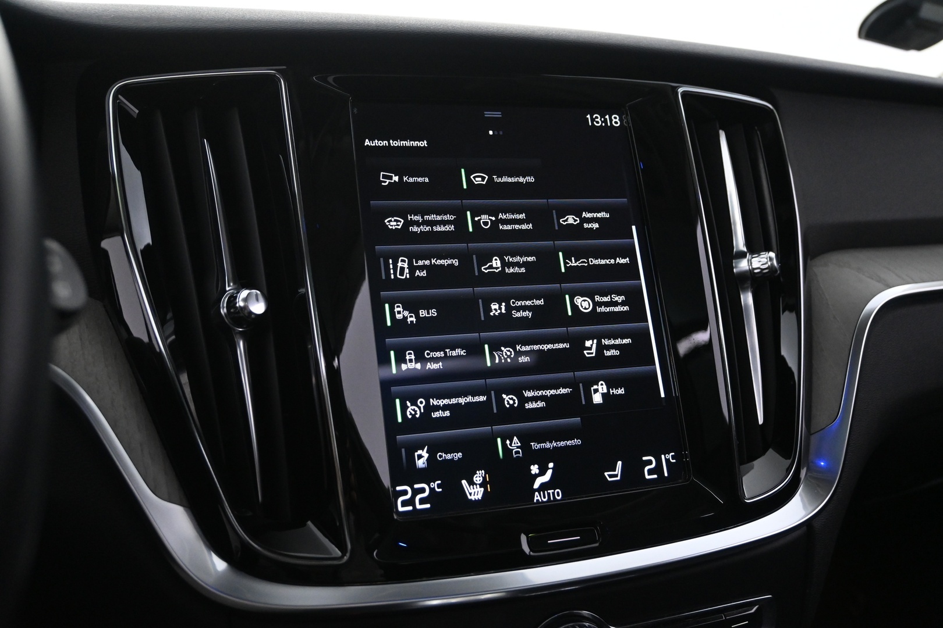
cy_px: 314
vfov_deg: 40.0
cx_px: 472
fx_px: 864
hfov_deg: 57.2
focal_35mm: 33
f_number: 4
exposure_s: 1/30
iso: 2500
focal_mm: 22
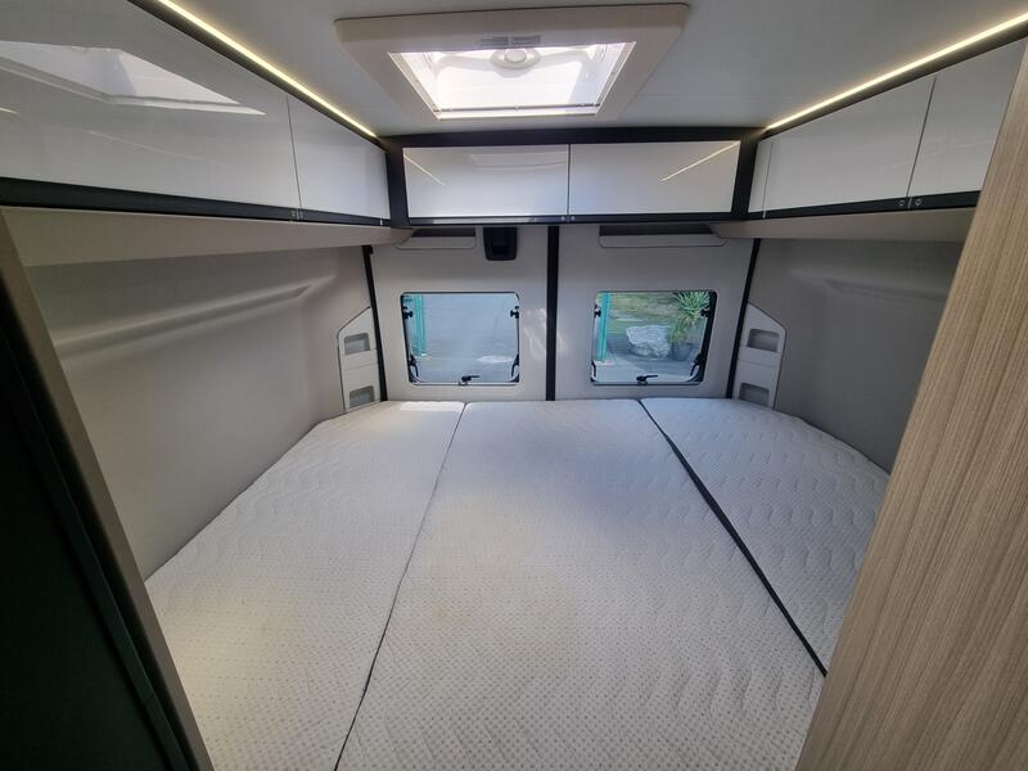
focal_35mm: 13
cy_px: 386
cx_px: 514
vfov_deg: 89.9
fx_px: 386
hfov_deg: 106.2
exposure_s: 1/102
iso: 50
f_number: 2.2
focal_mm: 2.2
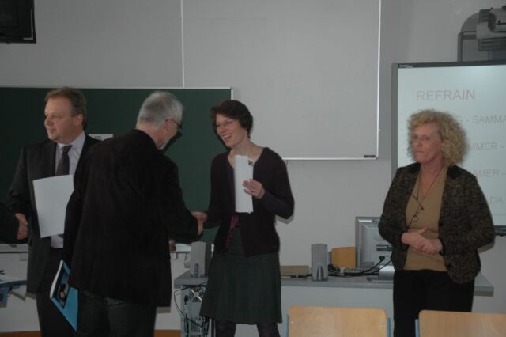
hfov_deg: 29.9
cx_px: 253
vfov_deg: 20.1
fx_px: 948
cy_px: 168
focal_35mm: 68
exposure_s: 1/60
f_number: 4.8
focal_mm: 45
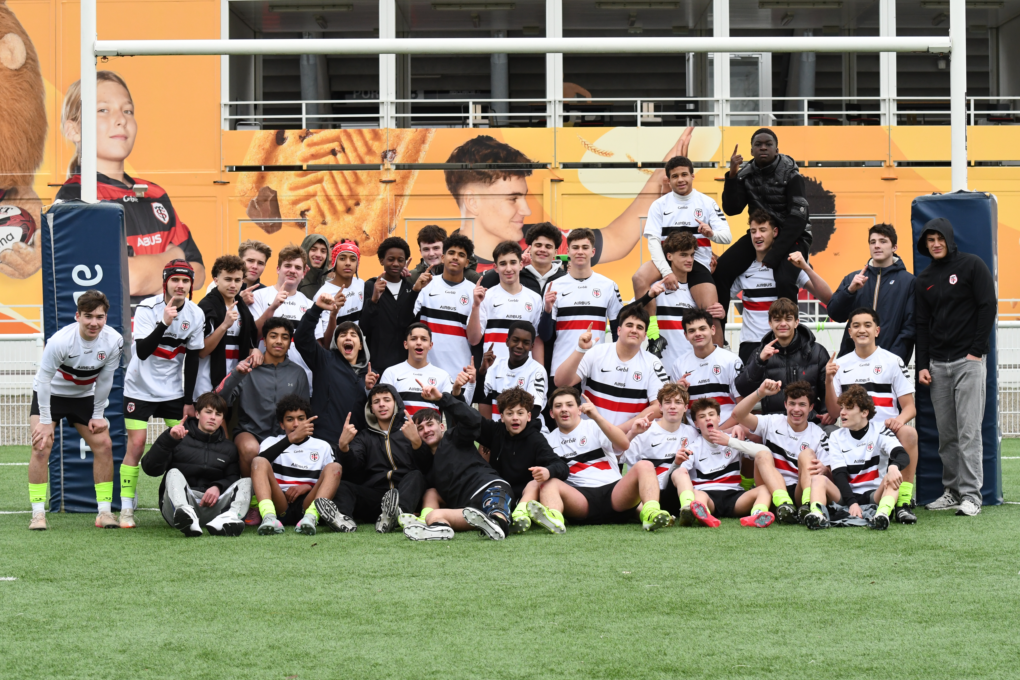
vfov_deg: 12.5
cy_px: 349
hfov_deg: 18.6
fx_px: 3116
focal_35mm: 110
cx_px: 528
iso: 1000
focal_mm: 70
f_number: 5.6
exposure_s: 1/800
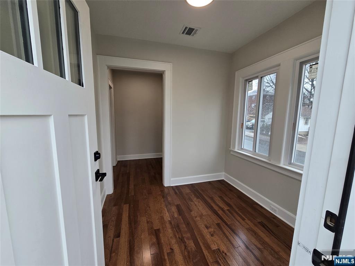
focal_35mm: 13
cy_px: 133
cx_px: 178
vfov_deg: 89.9
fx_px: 133
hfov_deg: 106.2
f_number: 2.2
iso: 64
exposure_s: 1/120
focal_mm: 2.2
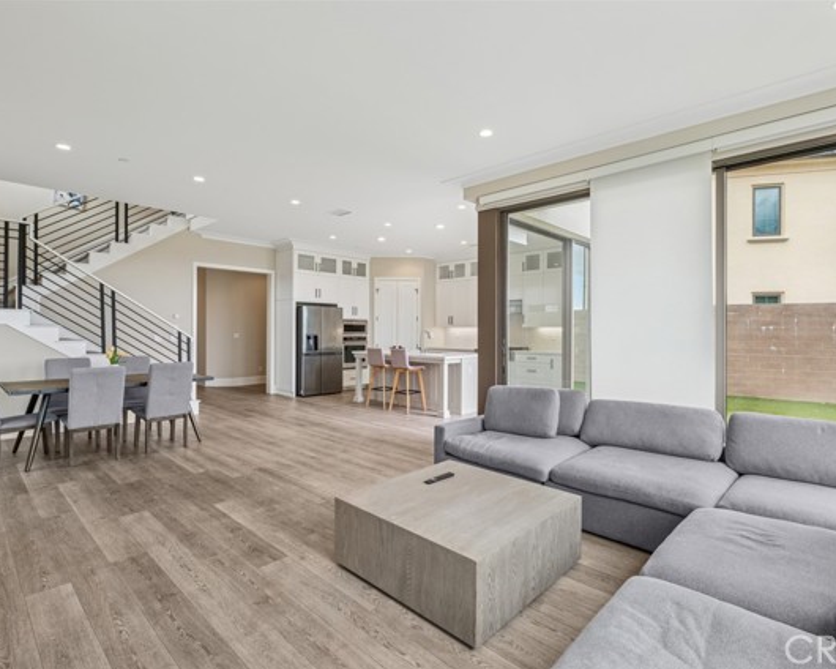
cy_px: 335
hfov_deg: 89.6
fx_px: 421
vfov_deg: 77.0
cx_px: 421
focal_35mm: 17
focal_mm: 10
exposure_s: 1/25
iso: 200
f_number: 8
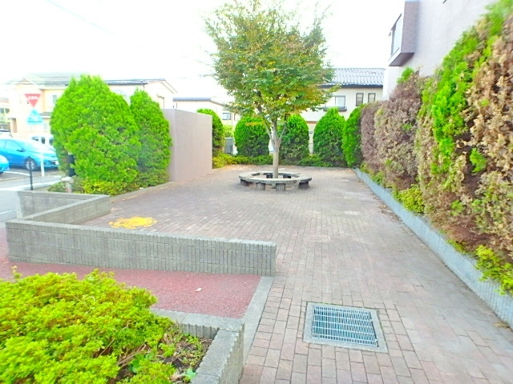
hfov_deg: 79.0
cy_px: 192
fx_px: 311
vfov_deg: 63.4
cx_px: 256
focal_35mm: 21
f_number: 3.5
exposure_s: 1/40
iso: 200
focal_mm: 3.7
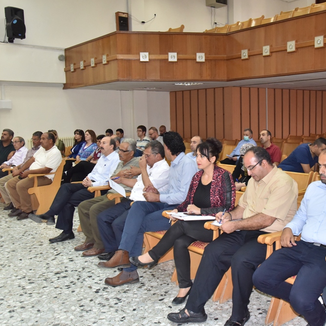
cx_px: 211
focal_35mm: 39
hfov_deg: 42.4
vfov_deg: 42.8
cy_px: 162
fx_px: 416
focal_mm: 30
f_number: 6.3
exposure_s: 1/200
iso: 2500
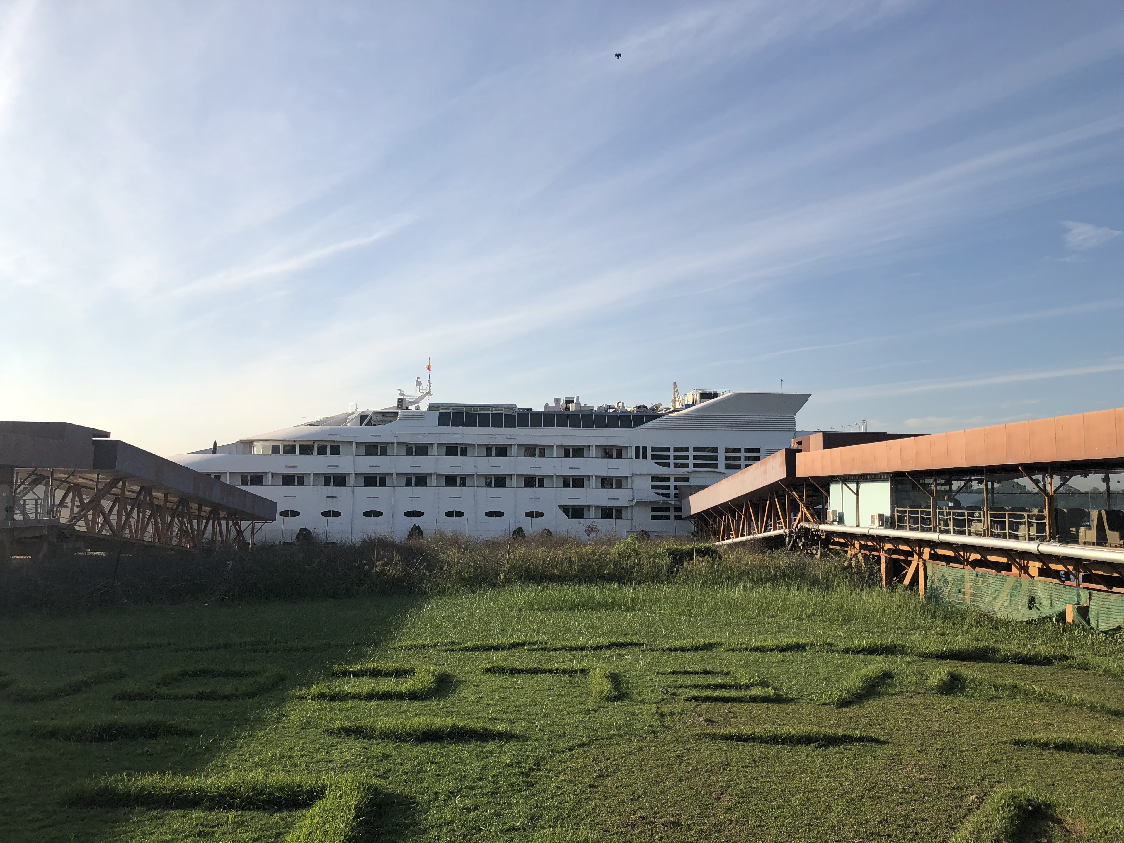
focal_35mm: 28
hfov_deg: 63.4
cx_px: 562
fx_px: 909
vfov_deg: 49.7
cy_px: 422
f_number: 1.8
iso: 20
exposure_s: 1/2525
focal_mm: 3.99
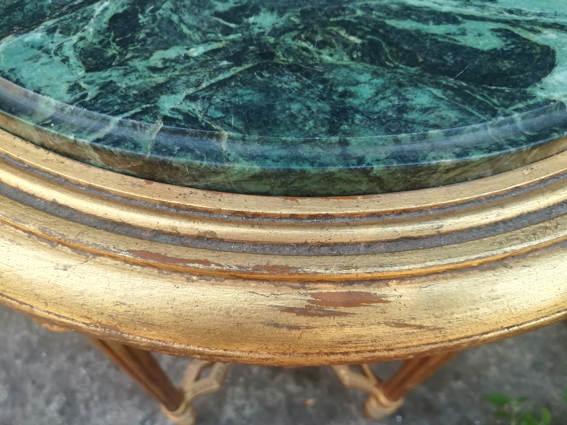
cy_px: 212
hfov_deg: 67.3
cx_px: 284
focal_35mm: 26
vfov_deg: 53.1
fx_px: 426
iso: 80
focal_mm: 3.83
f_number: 2.2
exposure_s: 1/100
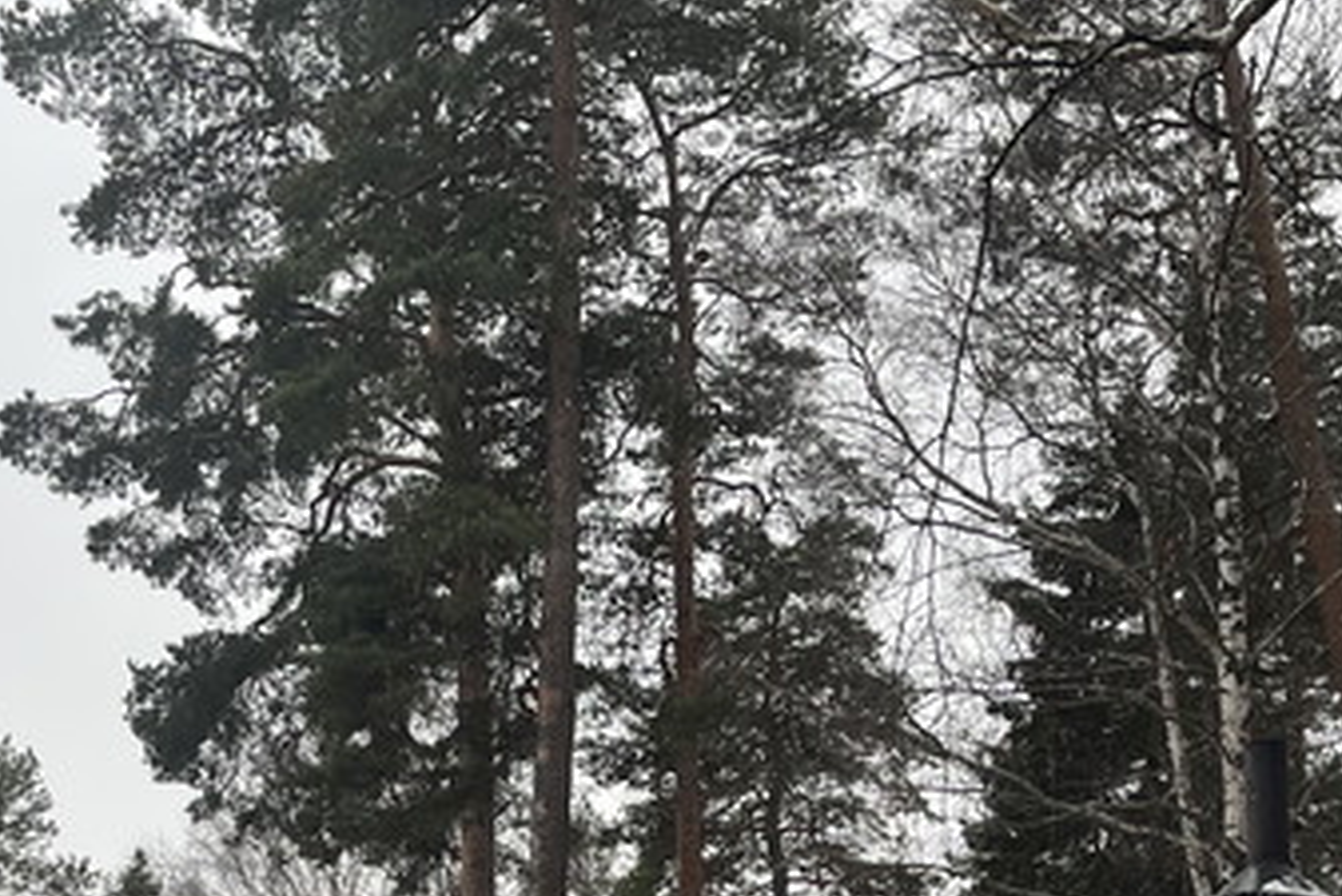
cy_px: 1238
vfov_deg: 16.5
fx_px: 2871
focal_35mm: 77
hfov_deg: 26.2
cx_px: 490
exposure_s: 1/150
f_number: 1.6
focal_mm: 5.1
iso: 32
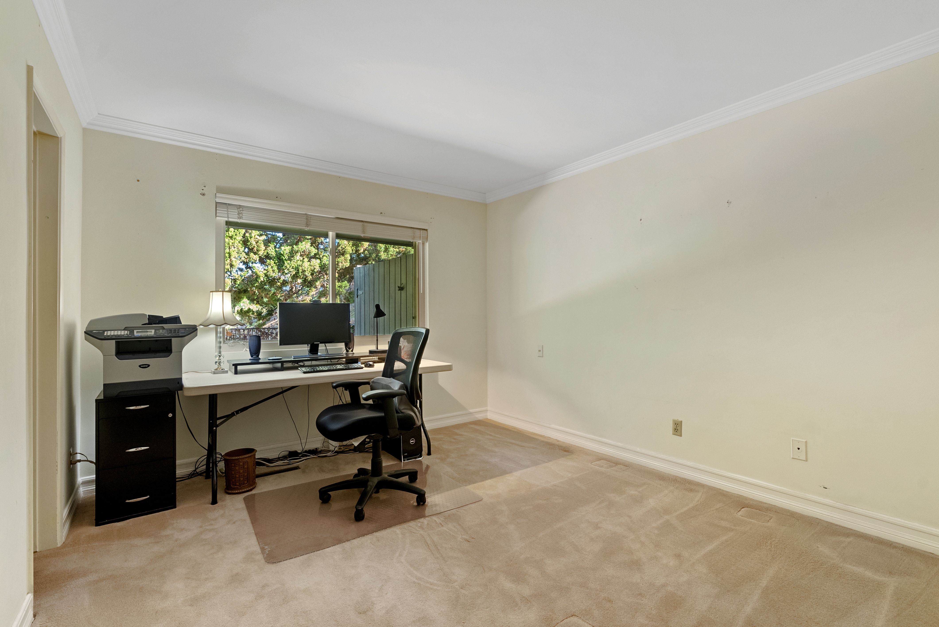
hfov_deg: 96.7
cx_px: 470
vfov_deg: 73.8
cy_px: 314
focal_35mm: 16
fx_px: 418
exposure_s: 1/4
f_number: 7.1
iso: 800
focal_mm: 16
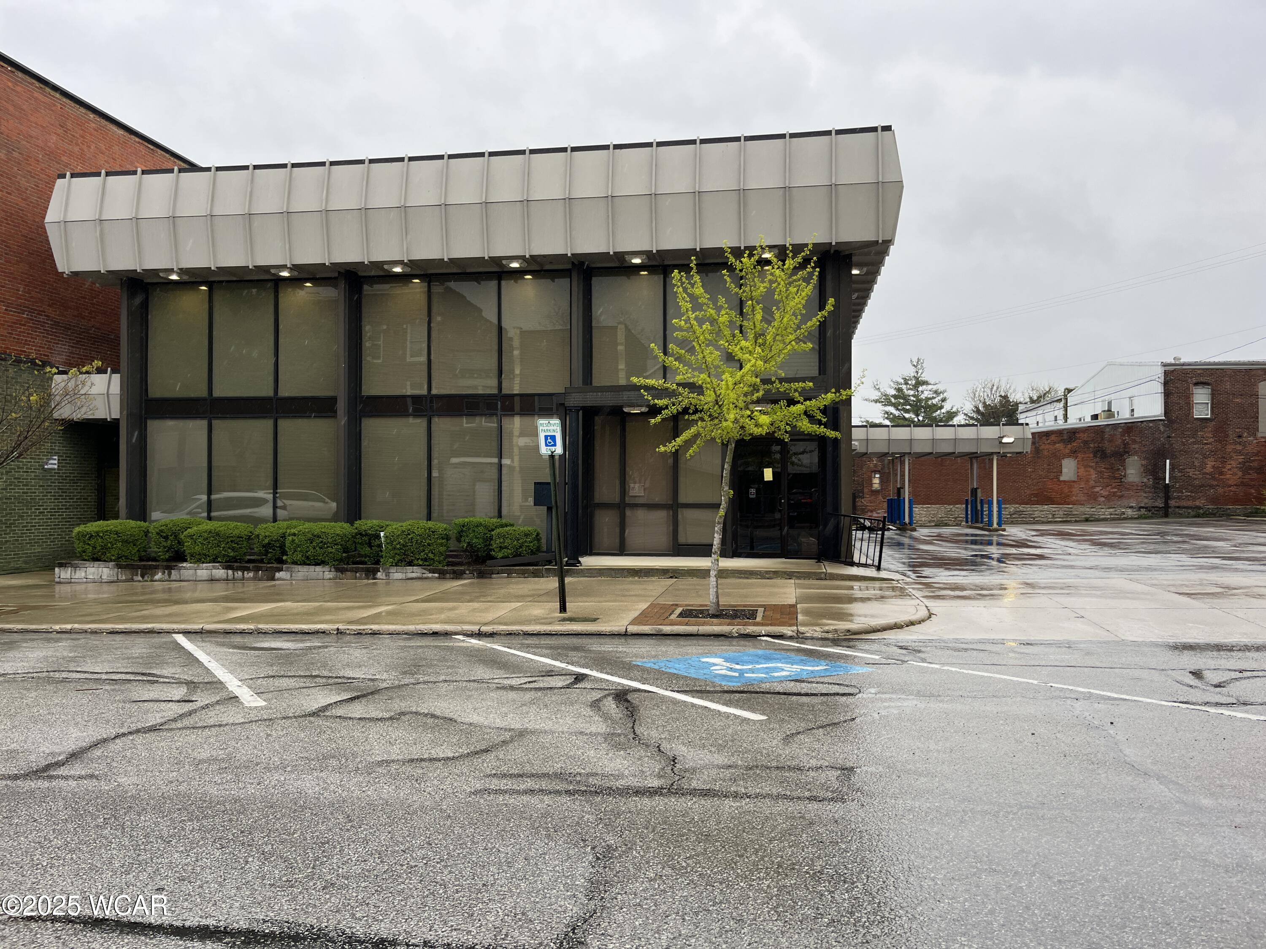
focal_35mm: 26
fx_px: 951
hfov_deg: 67.3
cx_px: 633
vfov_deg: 53.1
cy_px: 474
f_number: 1.6
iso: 50
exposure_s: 1/532
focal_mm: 5.1
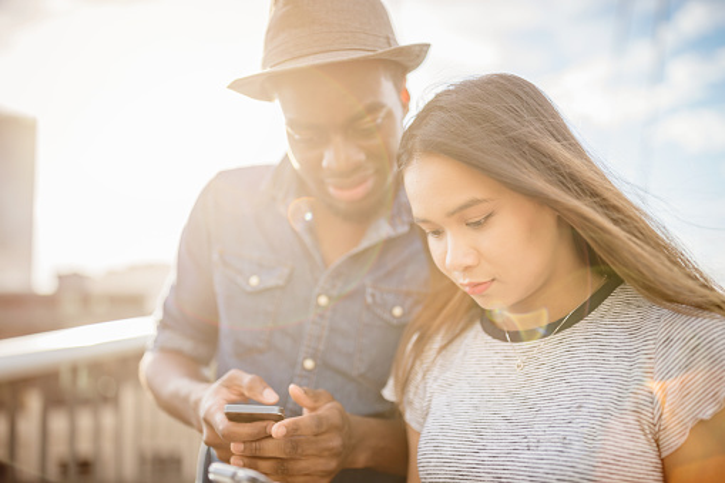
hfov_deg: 54.4
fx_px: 705
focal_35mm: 35
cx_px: 362
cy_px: 242
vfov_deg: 37.8
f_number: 1.4
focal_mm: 35
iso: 100
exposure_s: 1/1000
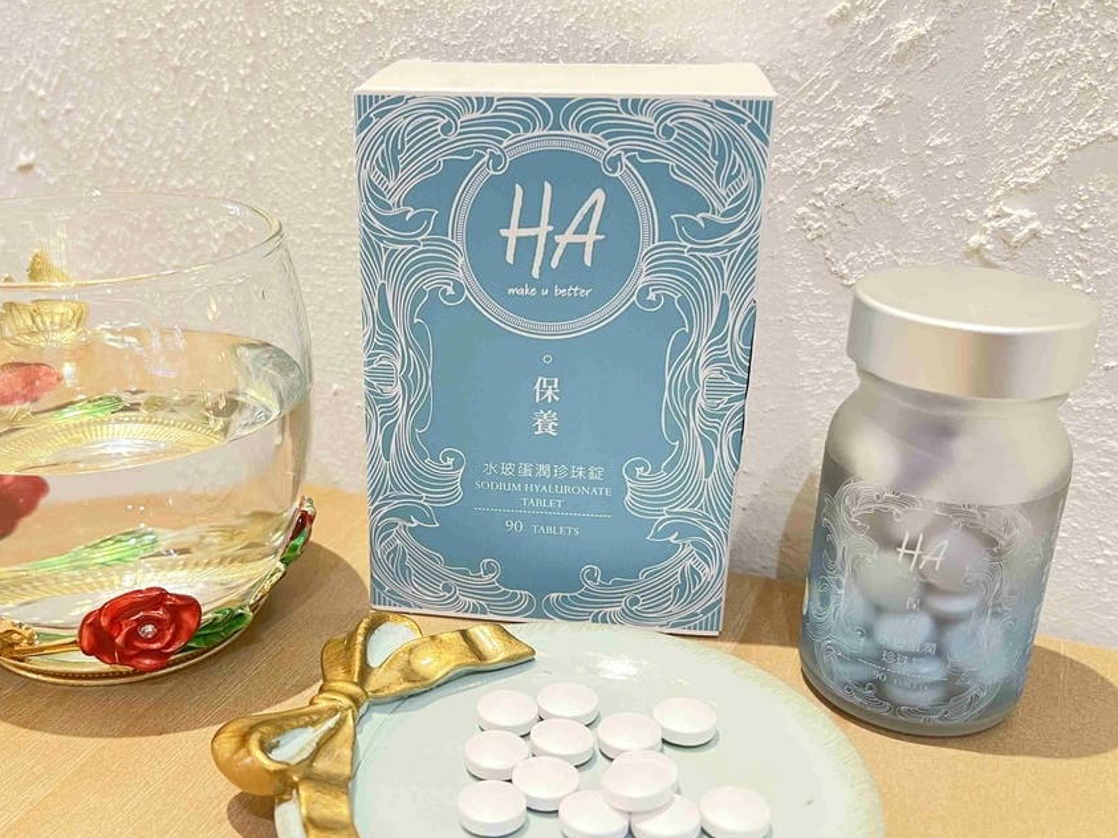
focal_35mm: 37
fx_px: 1195
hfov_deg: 49.7
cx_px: 431
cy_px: 465
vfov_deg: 38.6
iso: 400
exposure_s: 1/60
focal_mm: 5.7
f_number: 1.5
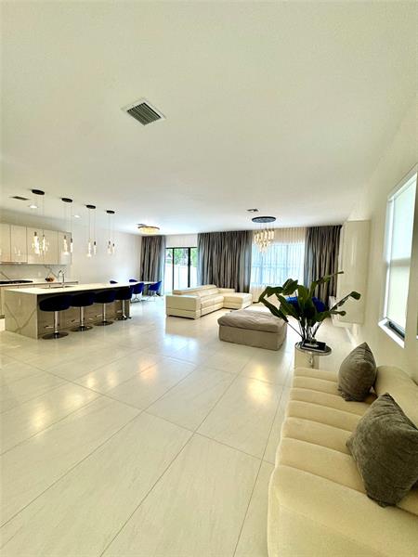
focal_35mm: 14
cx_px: 209
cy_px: 278
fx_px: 225
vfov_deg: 102.1
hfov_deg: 85.7
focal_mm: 2.22
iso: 160
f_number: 2.2
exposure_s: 1/120
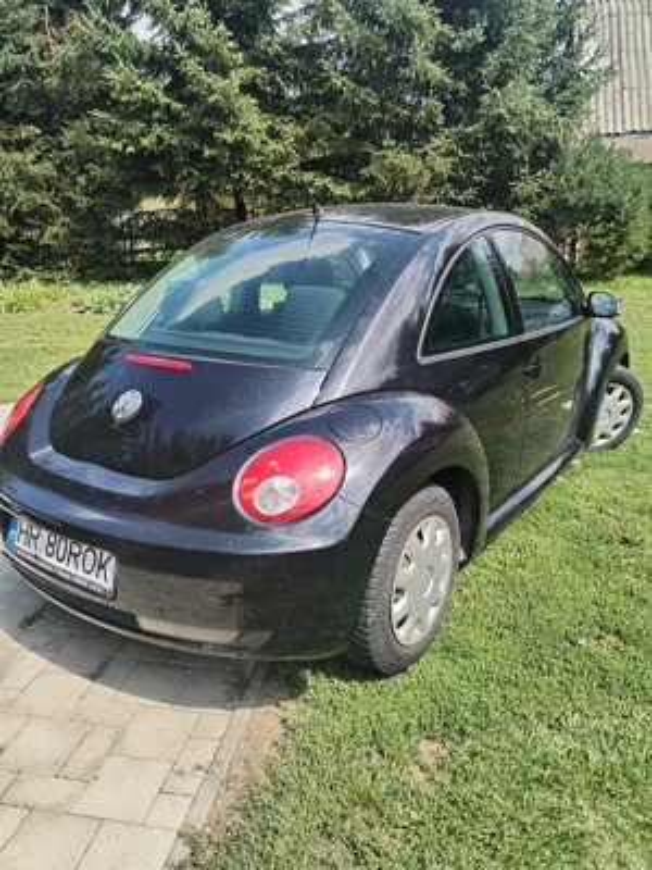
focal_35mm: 26
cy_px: 435
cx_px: 326
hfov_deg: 53.1
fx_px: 653
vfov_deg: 67.3
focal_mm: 4.75
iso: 100
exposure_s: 1/621
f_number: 1.8
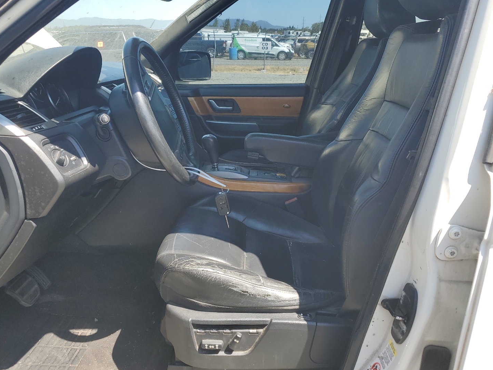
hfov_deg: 61.6
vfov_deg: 48.2
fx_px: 413
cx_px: 229
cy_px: 176
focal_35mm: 29
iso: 50
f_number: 1.5
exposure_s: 1/714
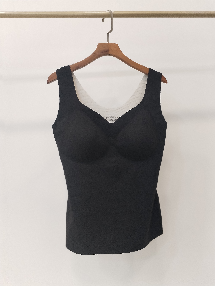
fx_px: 240
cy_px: 143
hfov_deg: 48.2
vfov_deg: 61.7
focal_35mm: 29
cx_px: 108
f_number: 1.8
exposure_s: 1/50
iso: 404
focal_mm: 4.75
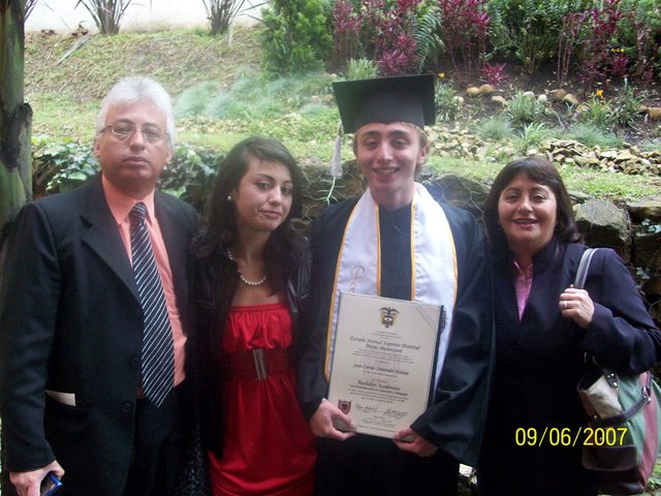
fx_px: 649
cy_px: 248
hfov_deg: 54.0
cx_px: 330
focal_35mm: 34
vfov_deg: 41.8
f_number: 2.8
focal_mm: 5.7
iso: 160
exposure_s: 1/60
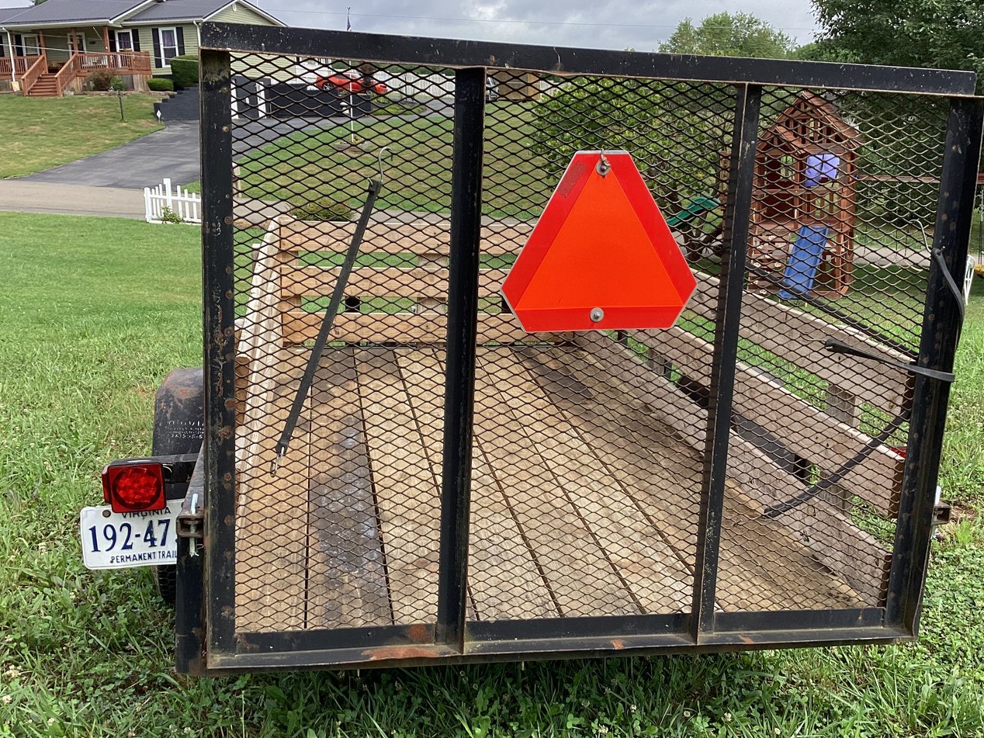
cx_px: 530
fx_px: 1052
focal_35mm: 37
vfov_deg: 38.7
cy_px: 352
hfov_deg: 50.1
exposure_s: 1/608
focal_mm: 3.3
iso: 25
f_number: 2.4
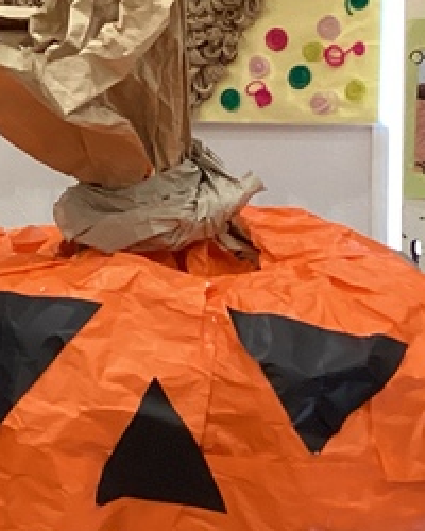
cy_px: 115
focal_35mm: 121
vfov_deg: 15.8
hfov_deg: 12.3
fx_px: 1902
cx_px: -168
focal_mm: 3.3
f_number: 2.4
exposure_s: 1/60
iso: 250
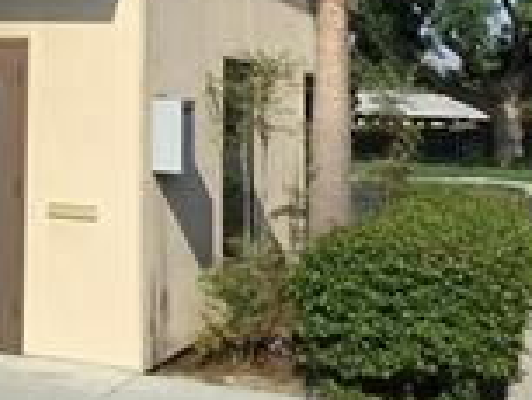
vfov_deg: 15.9
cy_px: -23
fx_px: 1400
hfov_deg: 20.0
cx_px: -136
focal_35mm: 91
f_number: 2.4
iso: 25
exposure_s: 1/1567
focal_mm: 3.3
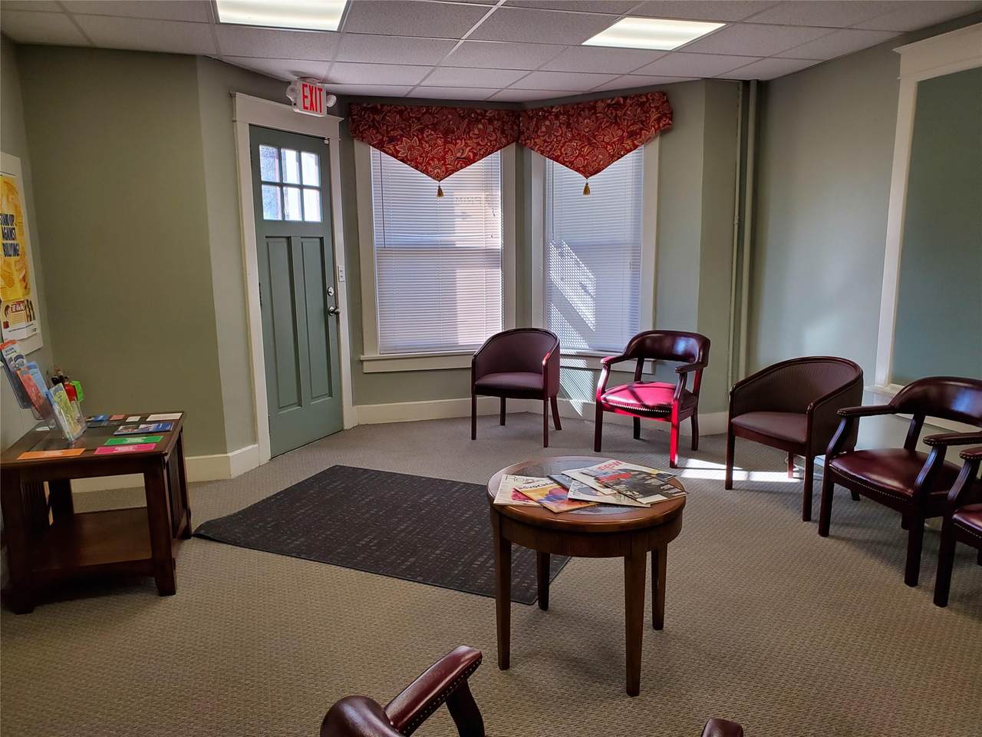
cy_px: 368
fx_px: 738
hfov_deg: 67.3
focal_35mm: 26
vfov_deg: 53.1
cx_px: 491
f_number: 2.4
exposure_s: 1/100
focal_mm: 4.3
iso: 64
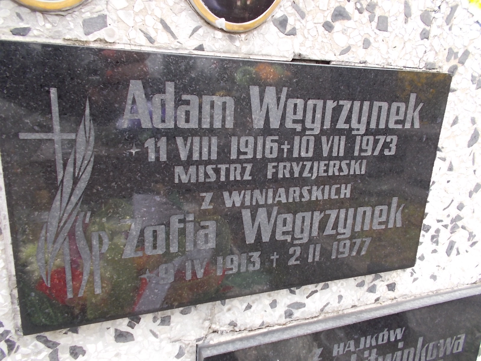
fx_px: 361
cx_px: 240
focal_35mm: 26
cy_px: 180
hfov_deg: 67.3
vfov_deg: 53.1
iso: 80
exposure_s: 1/40
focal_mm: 4.6
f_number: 3.2
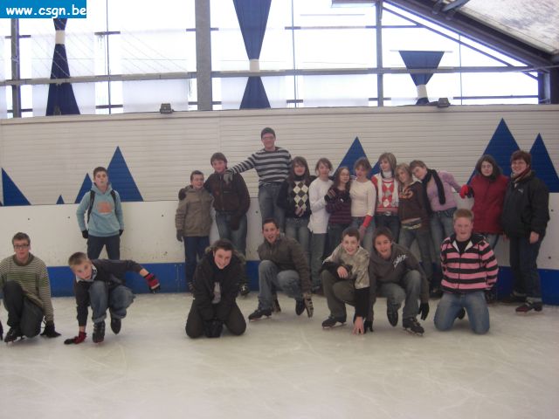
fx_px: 614
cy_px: 210
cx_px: 280
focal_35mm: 38
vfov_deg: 37.7
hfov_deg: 49.0
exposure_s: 1/80
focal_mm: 7.9
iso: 200
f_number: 2.8
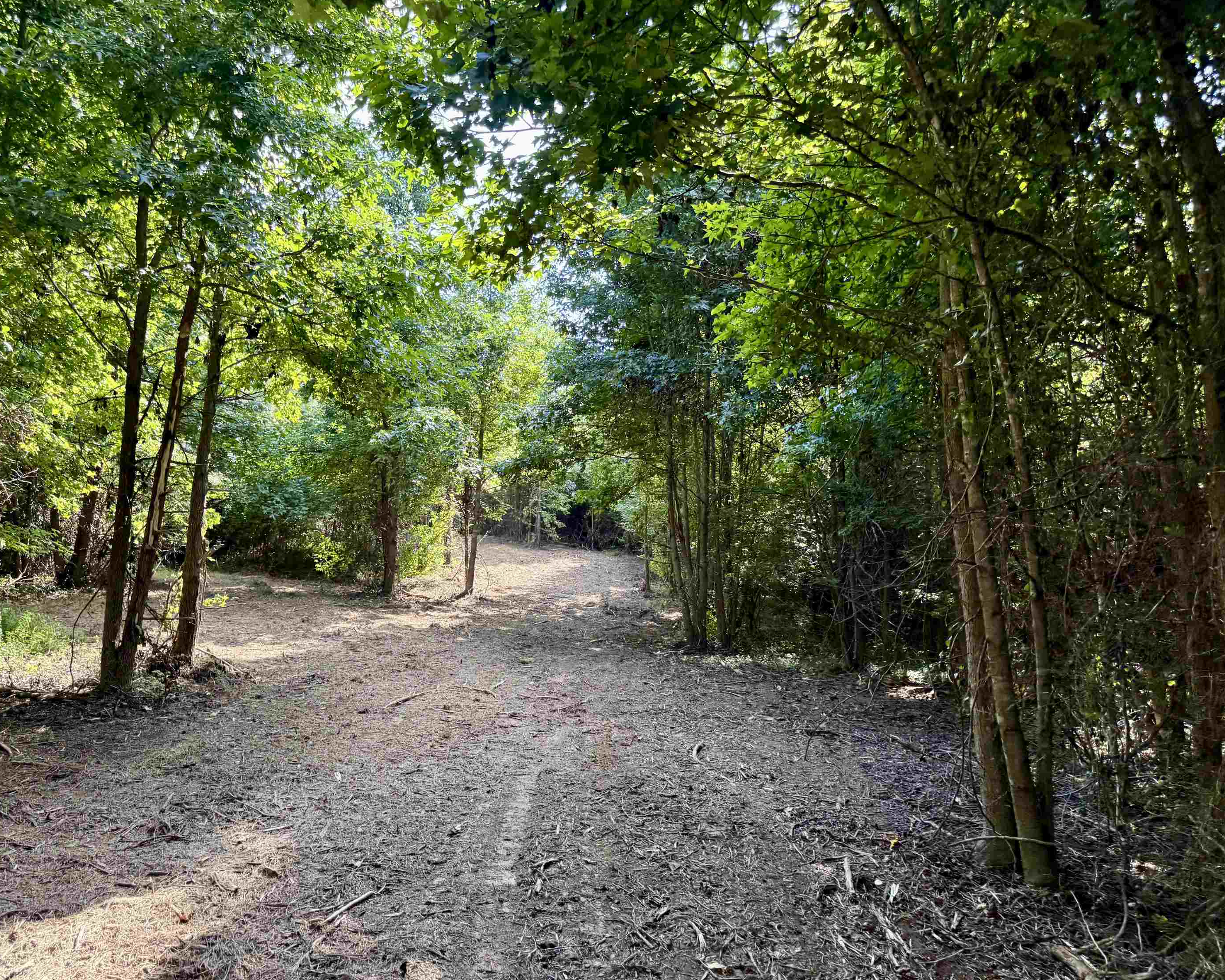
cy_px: 479
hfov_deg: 66.0
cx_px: 576
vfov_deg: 54.9
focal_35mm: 26
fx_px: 943
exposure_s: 1/242
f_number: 1.78
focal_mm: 6.76
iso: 100
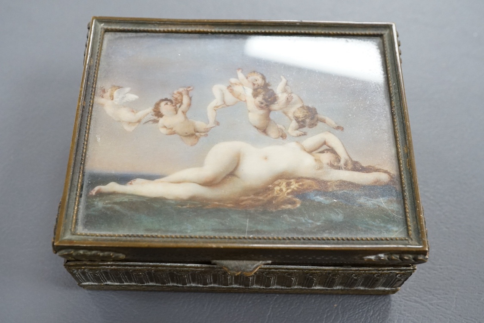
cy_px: 162
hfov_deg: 43.6
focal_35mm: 45
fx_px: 605
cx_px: 242
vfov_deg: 29.9
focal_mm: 30
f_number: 11
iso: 2500
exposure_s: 1/80
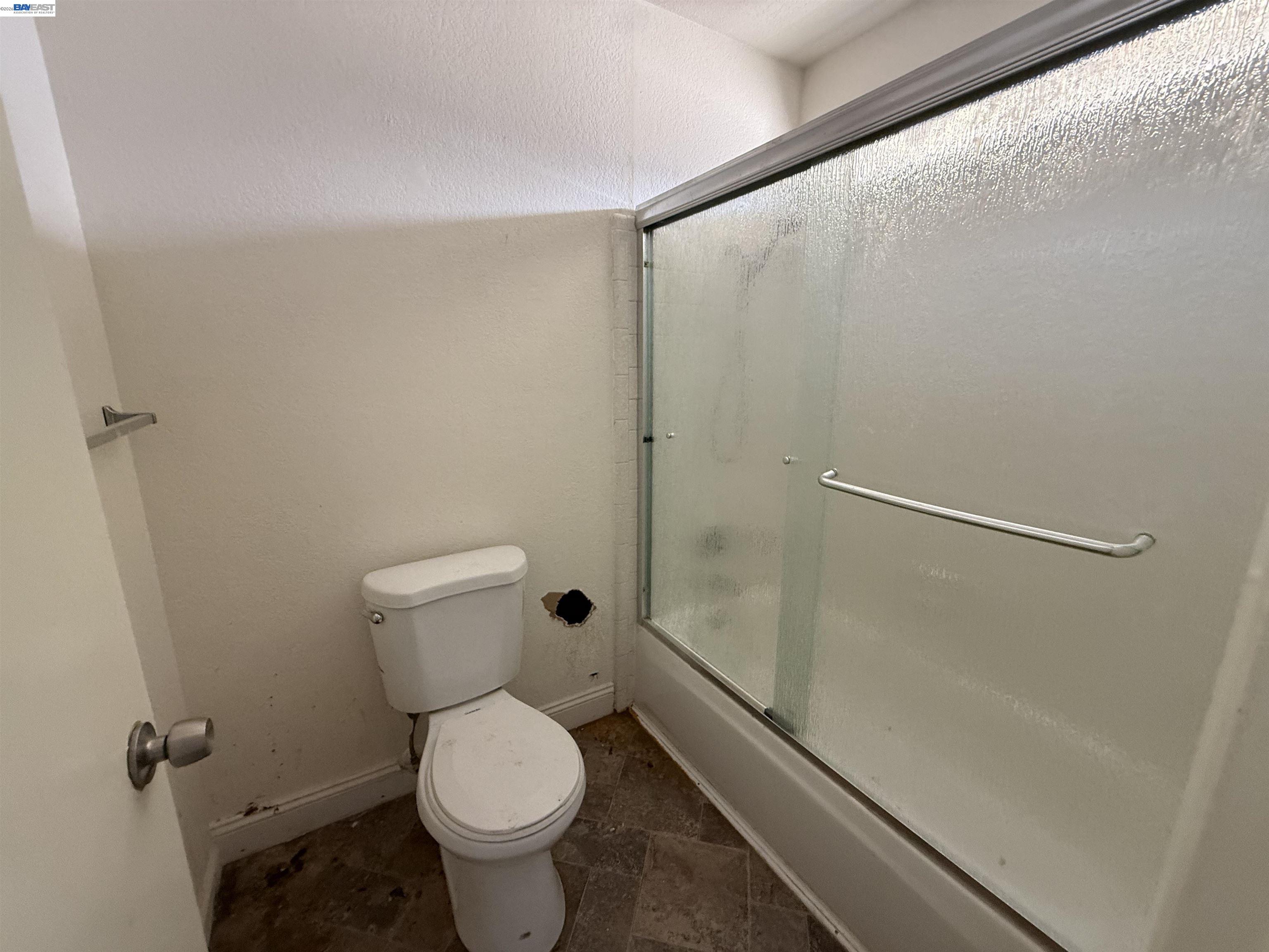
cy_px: 476
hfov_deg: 102.1
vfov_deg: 85.7
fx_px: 513
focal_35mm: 14
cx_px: 634
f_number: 2.2
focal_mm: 2.22
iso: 320
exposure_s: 1/62
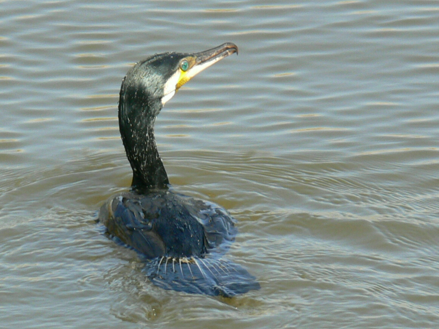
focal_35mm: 420
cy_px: 164
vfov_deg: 3.5
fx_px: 5326
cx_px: 220
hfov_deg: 4.7
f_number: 5.6
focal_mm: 88.8
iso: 80
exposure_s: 1/160
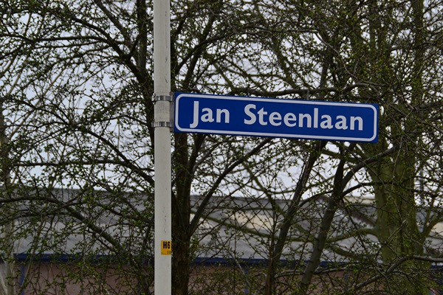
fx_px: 1698
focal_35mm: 138
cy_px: 148
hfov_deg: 14.9
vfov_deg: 9.9
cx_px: 222
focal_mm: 92
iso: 360
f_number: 9
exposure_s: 1/250
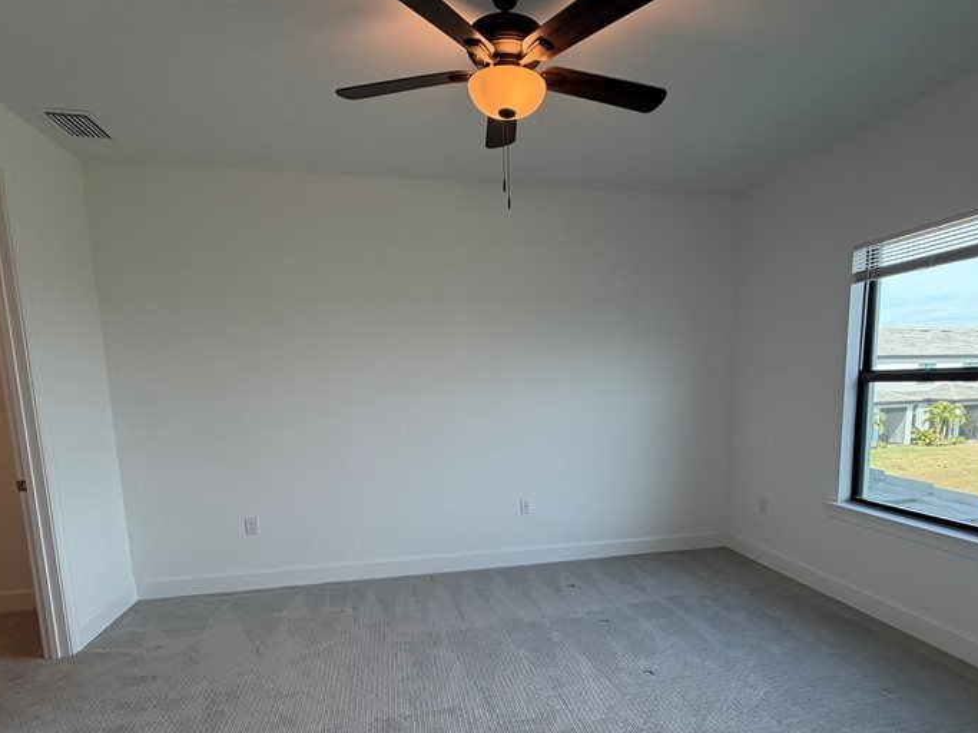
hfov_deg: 78.8
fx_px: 593
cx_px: 536
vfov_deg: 62.3
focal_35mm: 21
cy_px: 470
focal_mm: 2.22
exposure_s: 1/120
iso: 100
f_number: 2.2
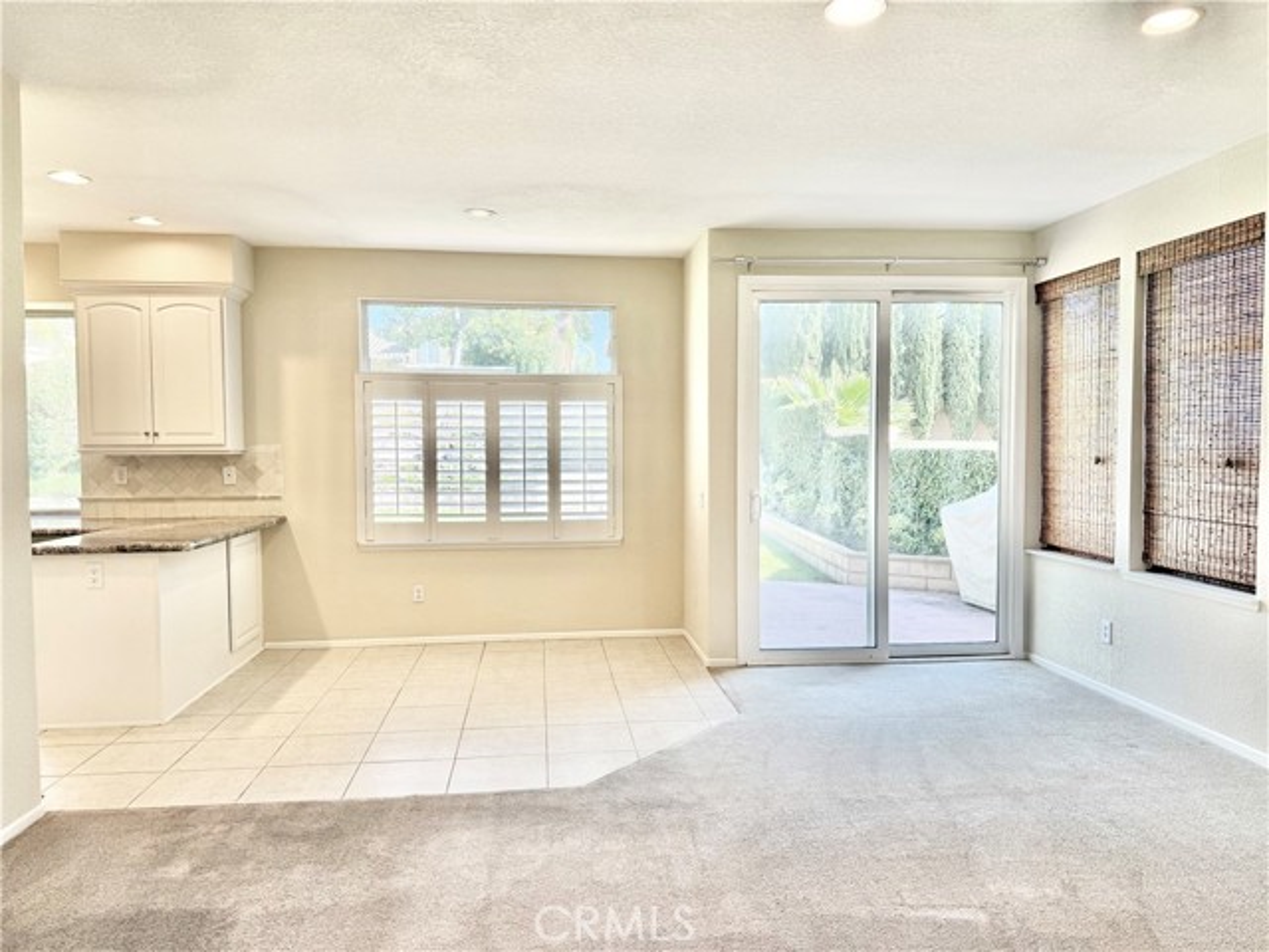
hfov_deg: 71.6
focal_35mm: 24
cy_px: 476
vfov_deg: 56.8
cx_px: 634
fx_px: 880
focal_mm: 6.76
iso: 100
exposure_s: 1/235
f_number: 1.78
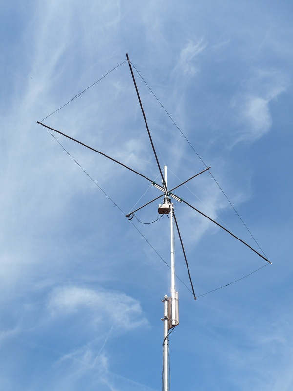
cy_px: 196
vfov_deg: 52.6
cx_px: 146
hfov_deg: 40.7
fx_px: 395
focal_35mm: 35
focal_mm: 6.2
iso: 100
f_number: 4
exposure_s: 1/1000
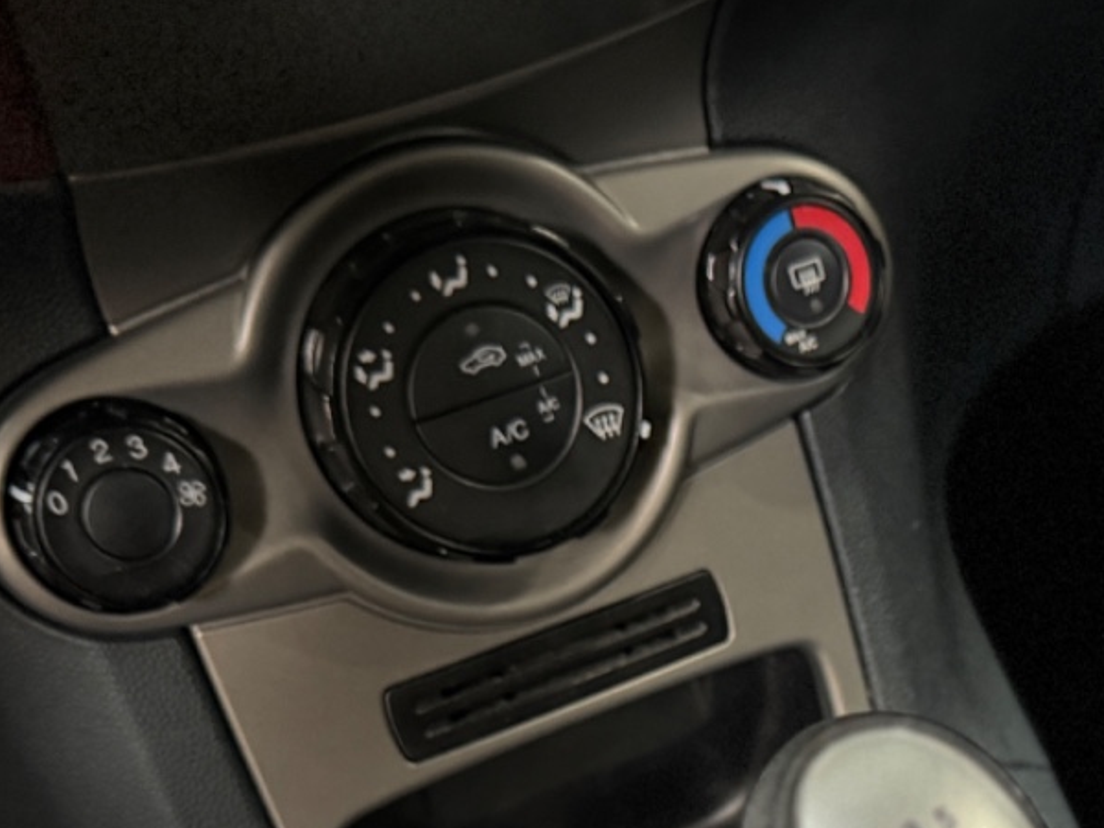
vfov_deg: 21.4
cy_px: 973
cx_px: 966
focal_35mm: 64
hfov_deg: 29.2
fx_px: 2041
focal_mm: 6.76
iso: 1000
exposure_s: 1/25
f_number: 1.78
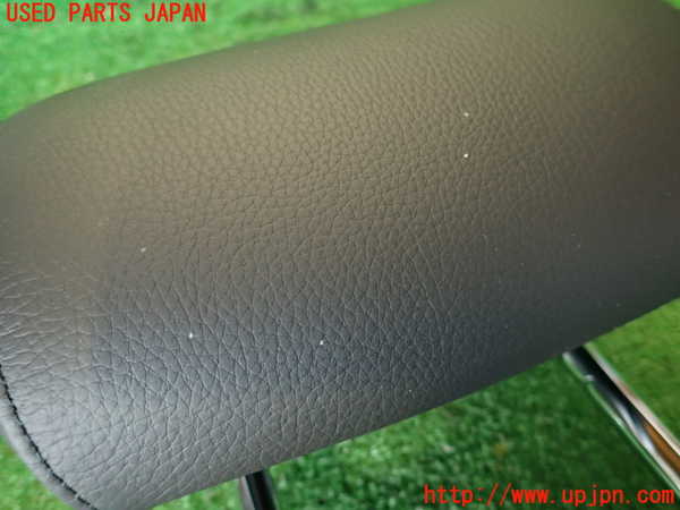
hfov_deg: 69.4
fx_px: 491
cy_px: 255
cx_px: 340
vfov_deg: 54.9
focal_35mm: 25
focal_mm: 4.5
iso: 250
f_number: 2
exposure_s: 1/30
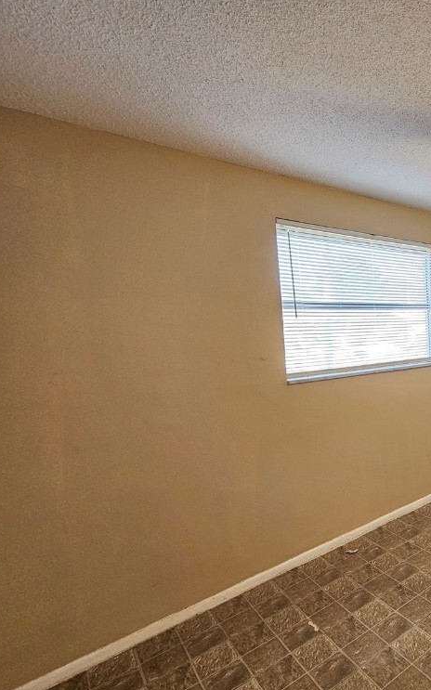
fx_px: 357
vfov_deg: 88.0
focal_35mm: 19
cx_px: 463
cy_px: 352
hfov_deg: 47.3
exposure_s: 1/40
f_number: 2.2
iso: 320
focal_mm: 2.2
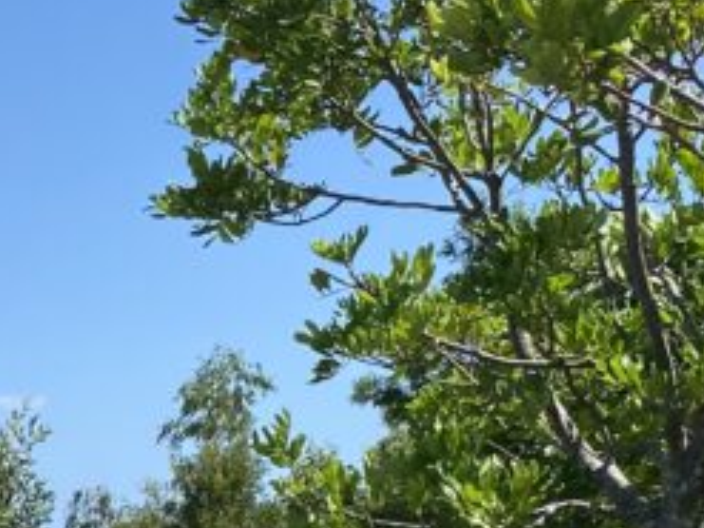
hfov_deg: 15.4
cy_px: 953
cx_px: -607
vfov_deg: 12.5
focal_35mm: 108
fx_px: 2195
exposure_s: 1/2513
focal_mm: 4.25
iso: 32
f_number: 1.8
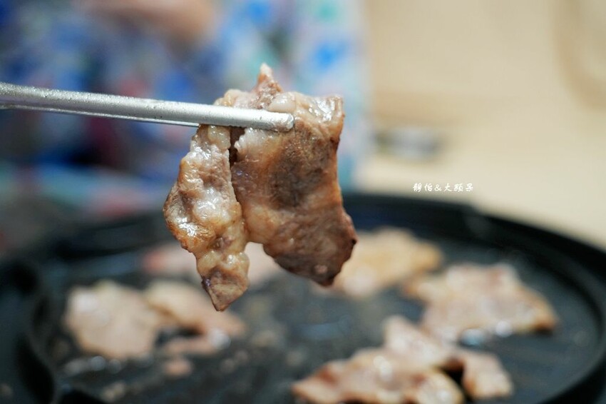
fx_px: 858
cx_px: 303
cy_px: 202
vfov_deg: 26.5
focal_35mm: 51
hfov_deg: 38.9
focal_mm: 51
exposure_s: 1/60
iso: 1600
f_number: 4
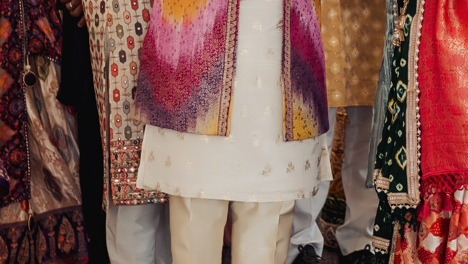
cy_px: -93
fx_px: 2346
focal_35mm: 189
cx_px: 499
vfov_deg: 6.4
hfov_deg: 11.3
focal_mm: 50
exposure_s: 1/200
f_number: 2
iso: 320
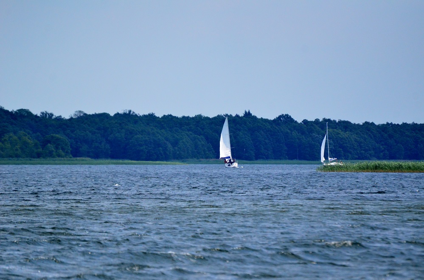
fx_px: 5287
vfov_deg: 3.0
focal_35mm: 450
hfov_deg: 4.6
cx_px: 212
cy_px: 140
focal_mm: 300
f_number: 5.6
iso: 1800
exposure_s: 1/8000
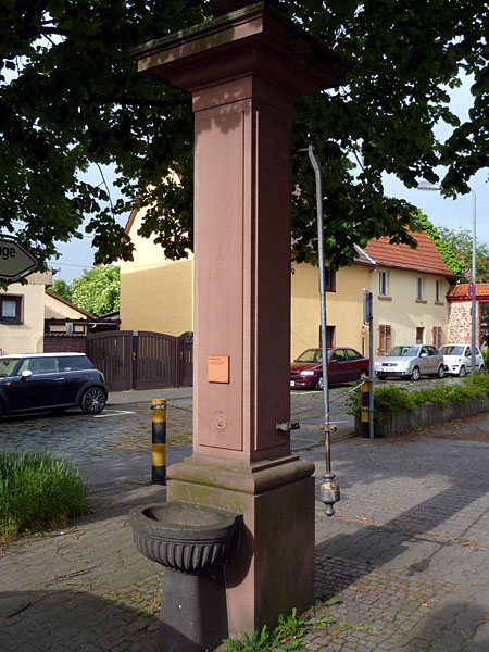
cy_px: 326
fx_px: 659
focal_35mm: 35
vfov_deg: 52.6
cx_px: 244
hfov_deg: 40.7
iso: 80
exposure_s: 1/250
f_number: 3.5
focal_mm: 5.7
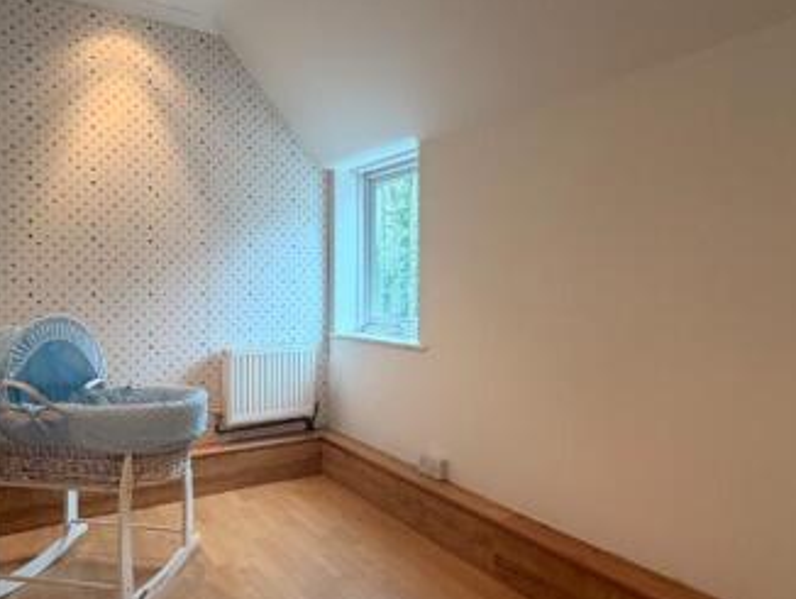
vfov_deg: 54.9
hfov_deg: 69.1
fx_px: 575
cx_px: 350
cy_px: 290
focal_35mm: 25
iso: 200
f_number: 2.2
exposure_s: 1/100
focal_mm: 2.22
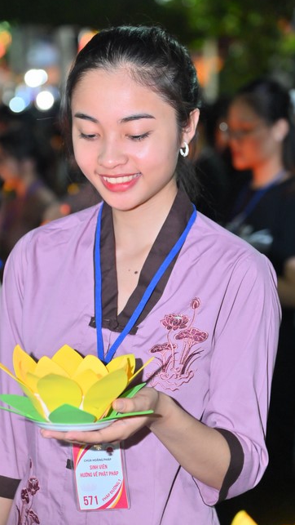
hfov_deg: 10.9
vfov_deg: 19.3
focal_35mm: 111
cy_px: 261
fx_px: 1543
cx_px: 123
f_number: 4.5
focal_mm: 105
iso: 3200
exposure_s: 1/50
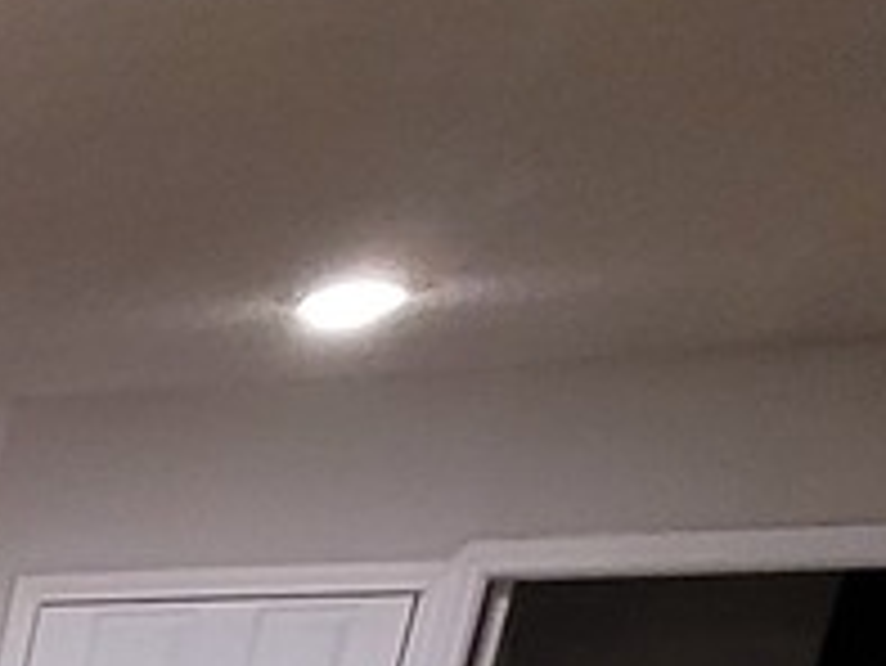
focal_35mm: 95
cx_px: -1691
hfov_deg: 11.8
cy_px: 1786
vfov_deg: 11.6
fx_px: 2433
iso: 320
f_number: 2.2
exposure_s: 1/40
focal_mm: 2.2
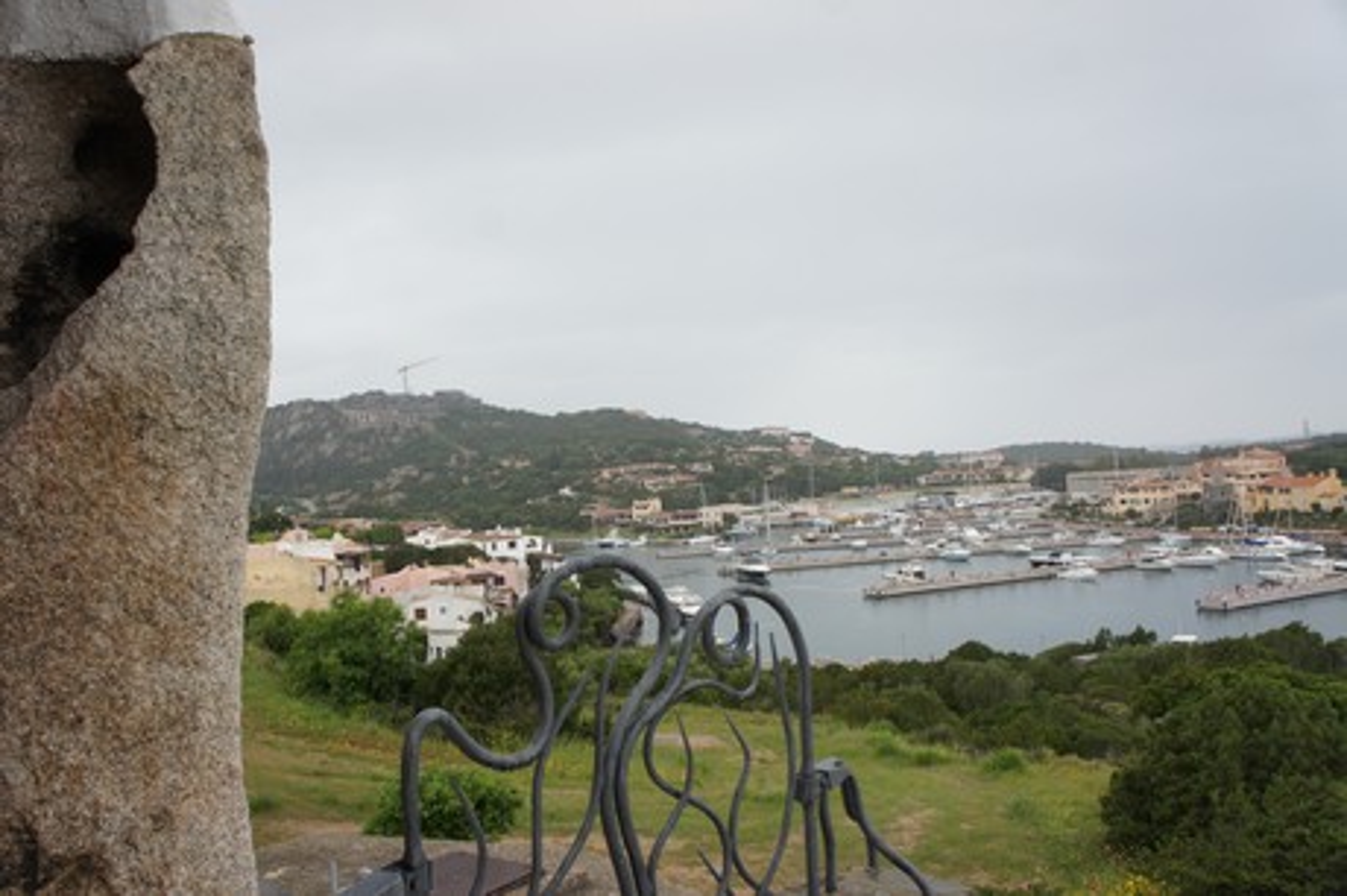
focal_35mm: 30
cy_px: 448
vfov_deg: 43.5
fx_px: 1122
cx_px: 674
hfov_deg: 62.0
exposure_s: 1/80
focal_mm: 20
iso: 200
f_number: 5.6
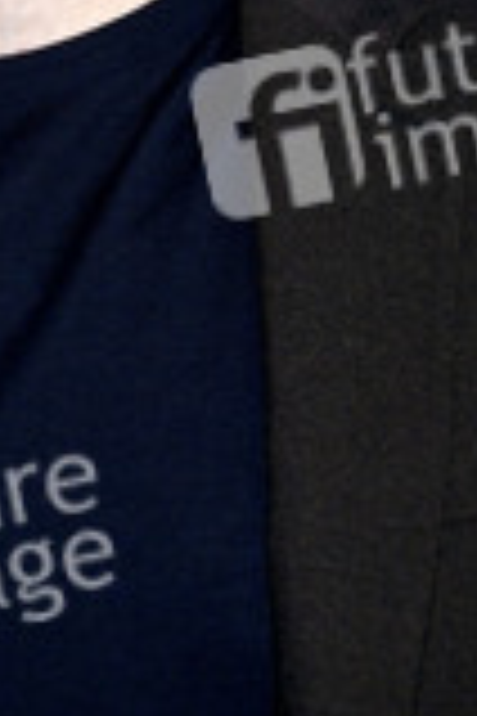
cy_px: -113
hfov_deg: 1.8
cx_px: 14
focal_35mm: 756
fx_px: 15024
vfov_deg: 2.7
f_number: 5.6
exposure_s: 1/250
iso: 800
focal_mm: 300
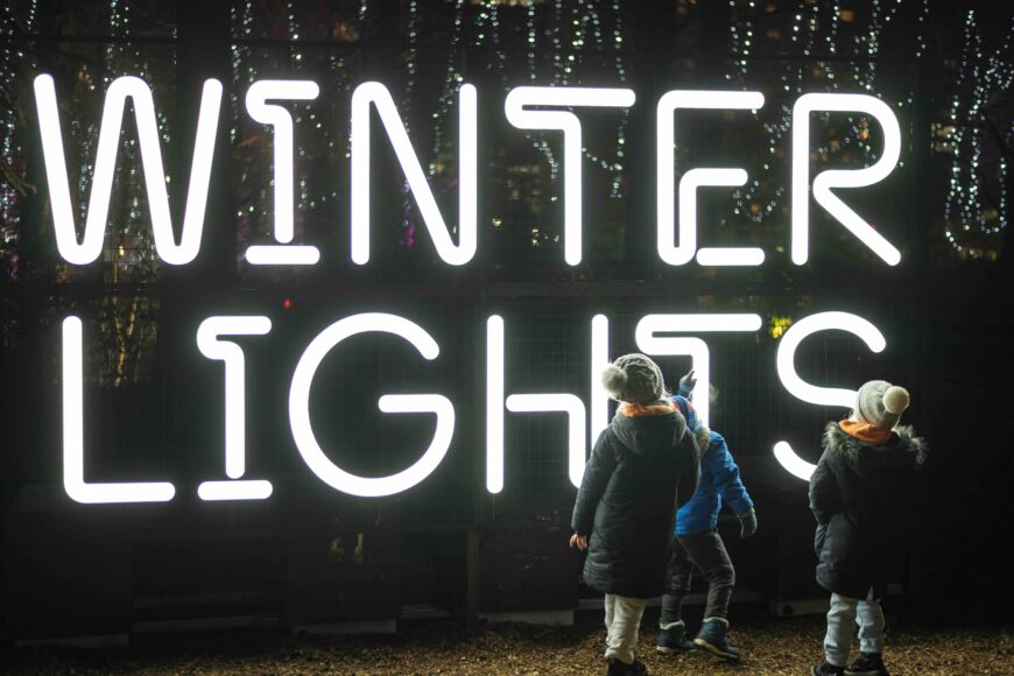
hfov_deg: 39.6
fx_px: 1408
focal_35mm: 50
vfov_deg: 27.0
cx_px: 507
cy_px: 338
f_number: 2.2
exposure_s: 1/100
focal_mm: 50
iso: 125
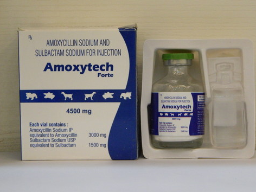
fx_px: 806
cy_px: 92
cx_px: 135
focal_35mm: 109
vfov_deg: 13.6
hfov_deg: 18.0
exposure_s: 1/20
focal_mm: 18.6
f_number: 4.5
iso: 400
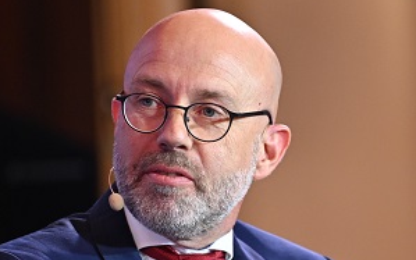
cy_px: 245
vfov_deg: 2.1
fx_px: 6962
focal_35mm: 614
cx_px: 337
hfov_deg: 3.4
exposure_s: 1/200
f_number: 2.8
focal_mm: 200
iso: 1000
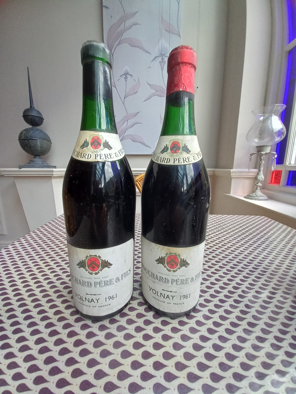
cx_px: 148
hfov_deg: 89.9
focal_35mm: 13
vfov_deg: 106.2
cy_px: 197
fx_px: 148
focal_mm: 1.13
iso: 64
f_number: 2.2
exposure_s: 1/100
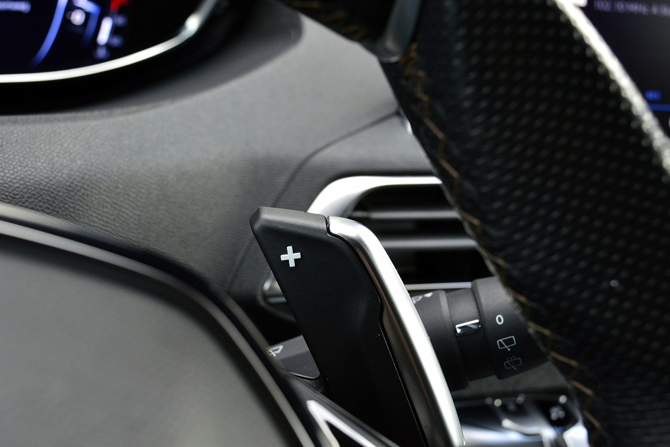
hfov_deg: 41.1
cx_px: 335
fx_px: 893
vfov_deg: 28.1
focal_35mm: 48
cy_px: 224
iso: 800
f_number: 7.1
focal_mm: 32
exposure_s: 1/60
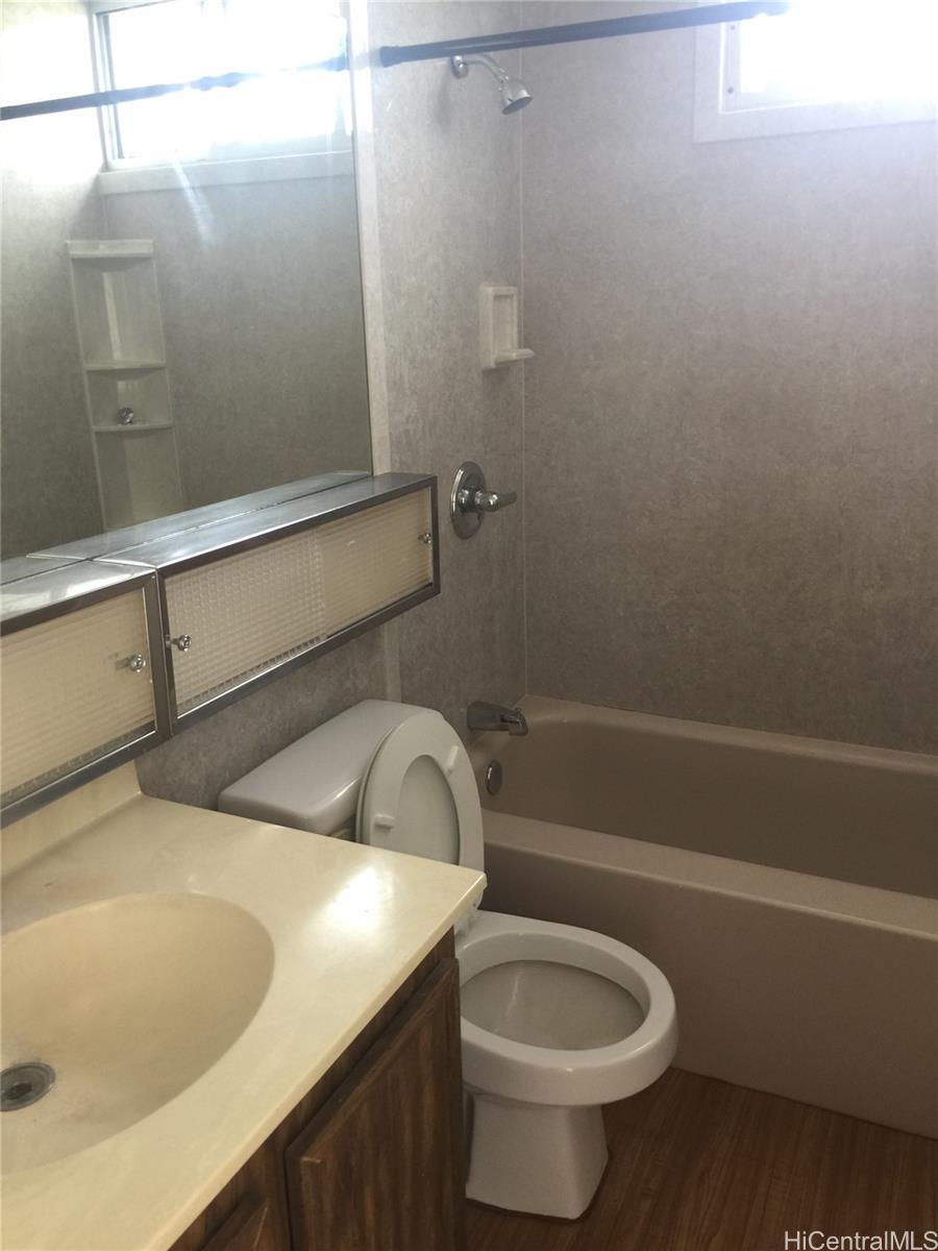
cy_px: 626
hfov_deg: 48.2
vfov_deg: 61.7
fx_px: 1048
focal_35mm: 29
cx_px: 469
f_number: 2.2
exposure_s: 1/15
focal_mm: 4.15
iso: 40
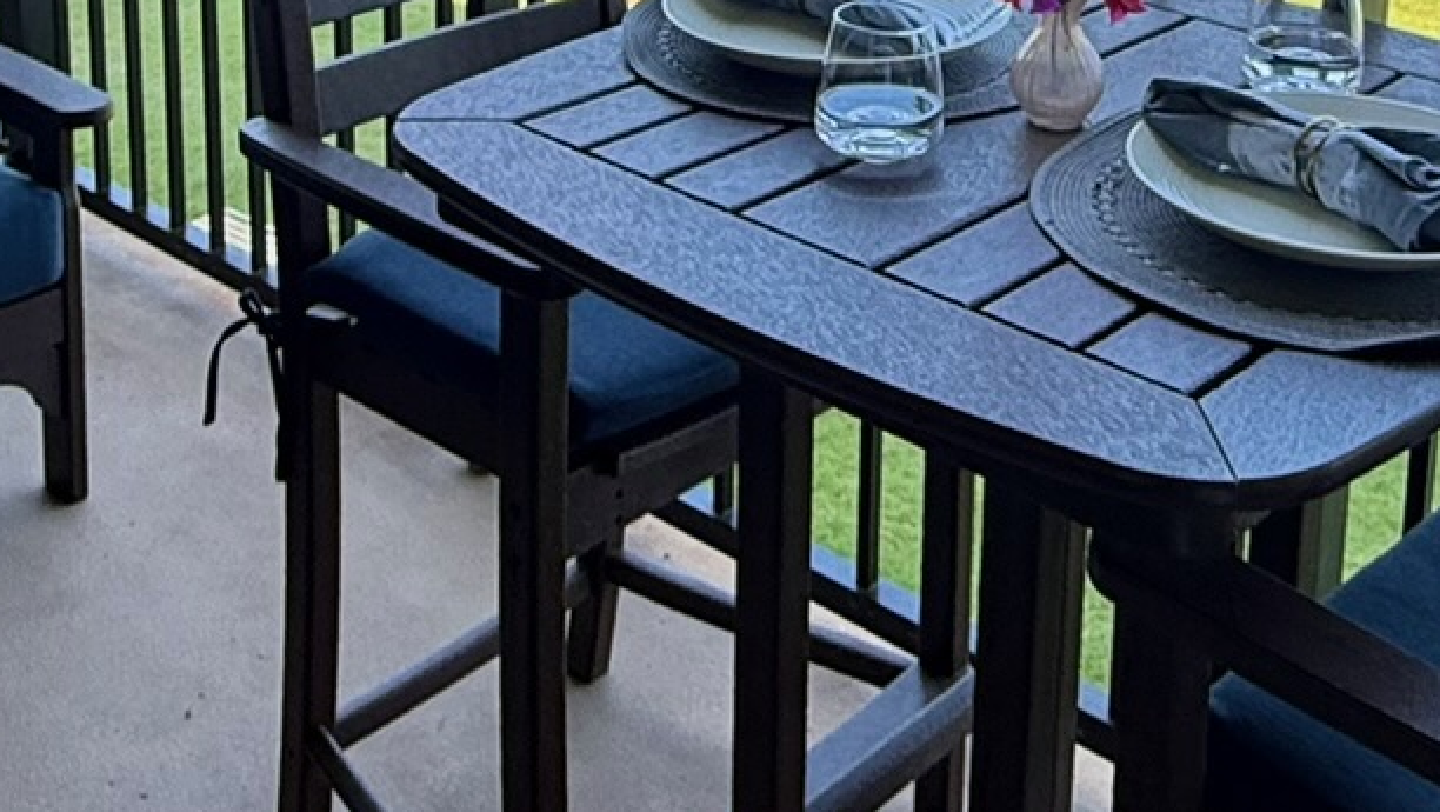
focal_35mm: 51
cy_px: -247
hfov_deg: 40.4
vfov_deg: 21.3
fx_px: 1948
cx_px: 875
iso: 64
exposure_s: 1/163
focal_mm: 2.22
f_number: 2.2
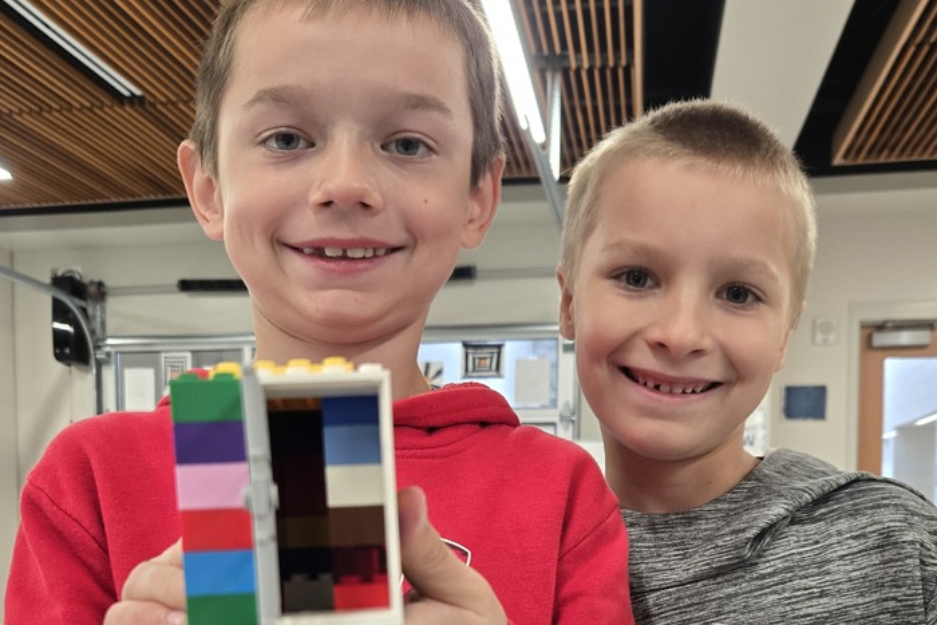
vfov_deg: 35.0
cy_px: 596
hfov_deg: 54.4
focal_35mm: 35
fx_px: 911
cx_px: 479
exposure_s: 1/120
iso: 200
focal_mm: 5.4
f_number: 1.8
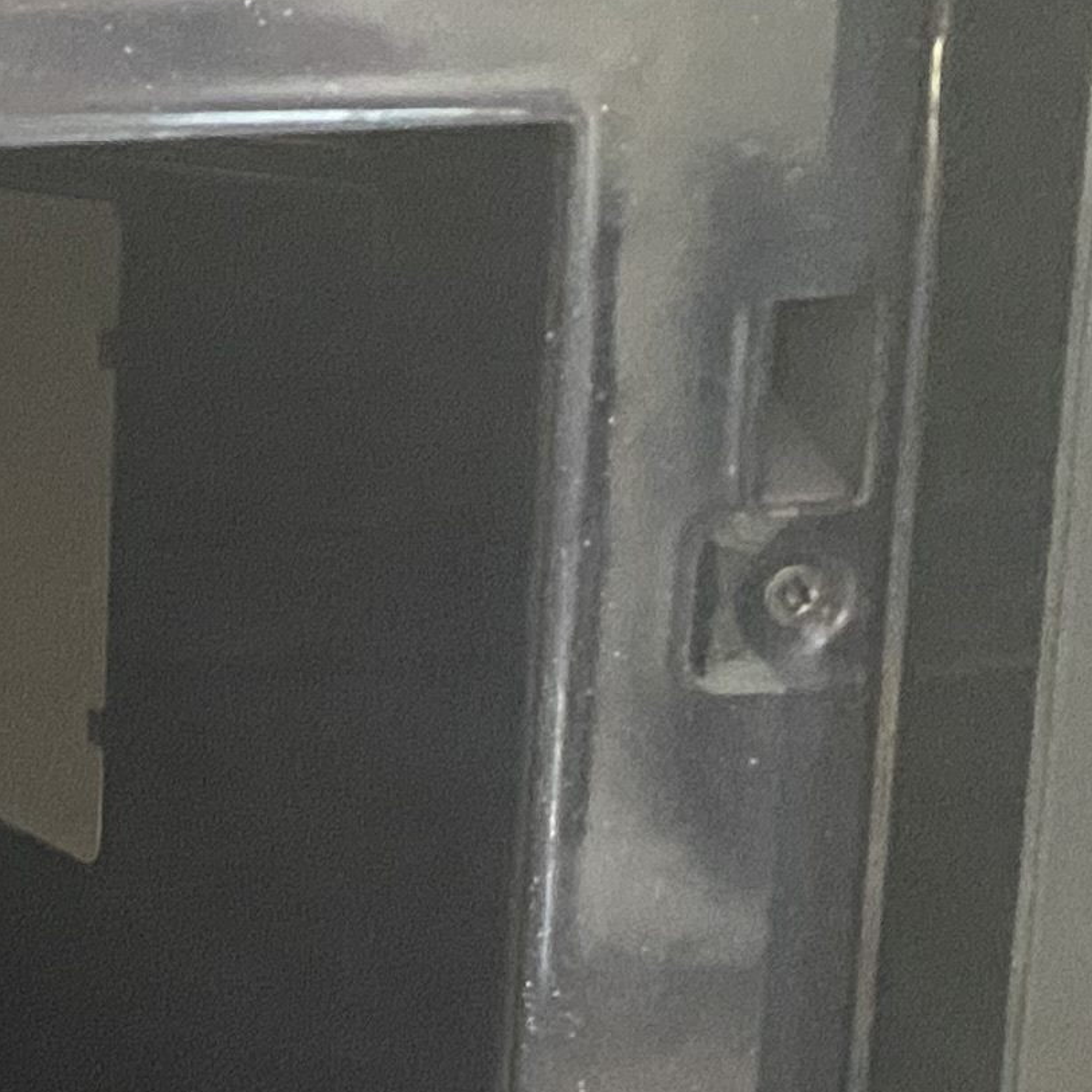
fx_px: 4069
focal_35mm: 114
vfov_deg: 15.0
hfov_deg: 12.4
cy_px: 1069
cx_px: -1463
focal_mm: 4.25
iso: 1000
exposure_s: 1/30
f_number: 1.8
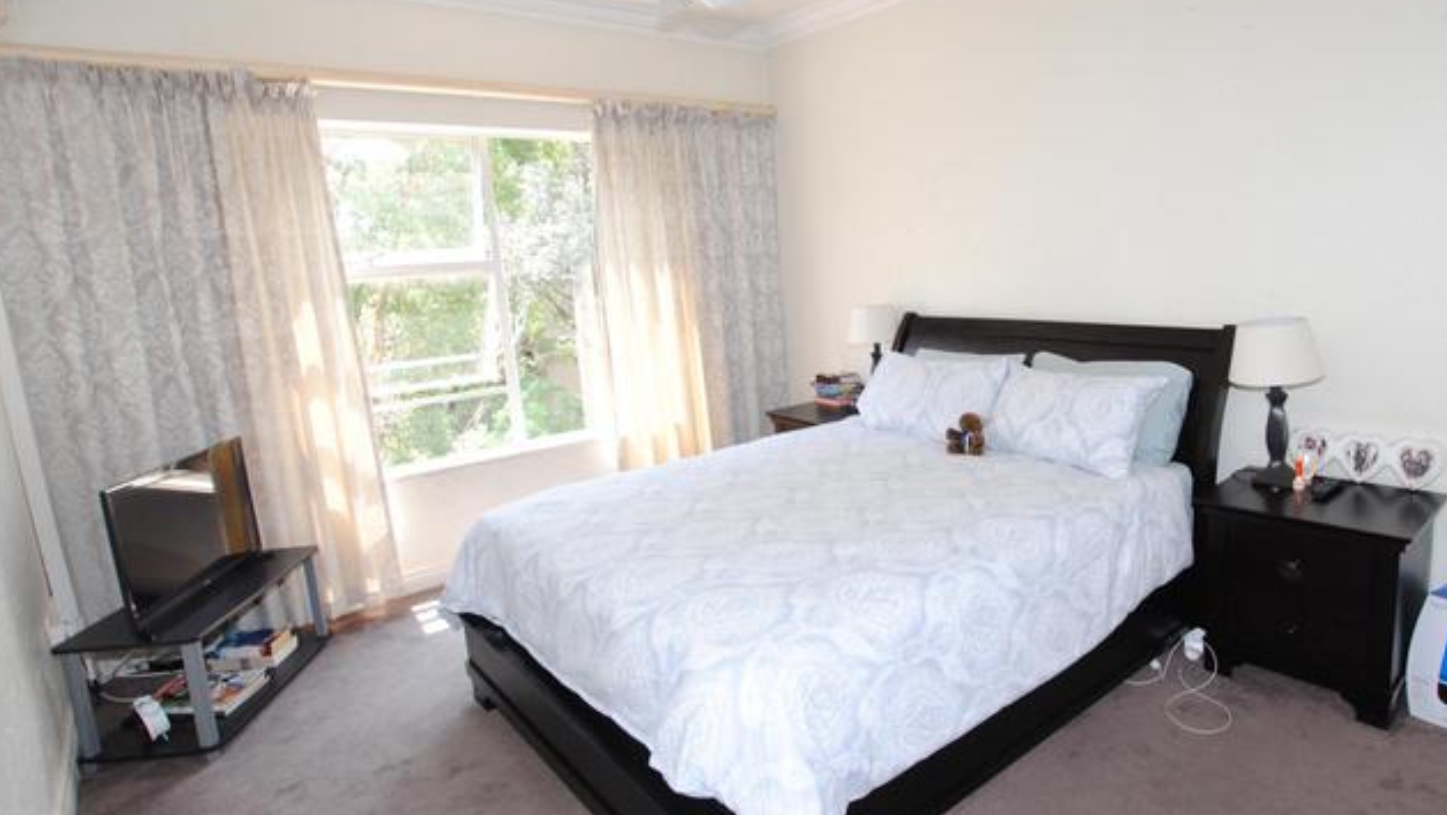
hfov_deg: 85.8
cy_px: 402
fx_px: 767
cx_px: 851
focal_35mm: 20
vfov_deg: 55.9
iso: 200
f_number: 4
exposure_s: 1/60
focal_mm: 10
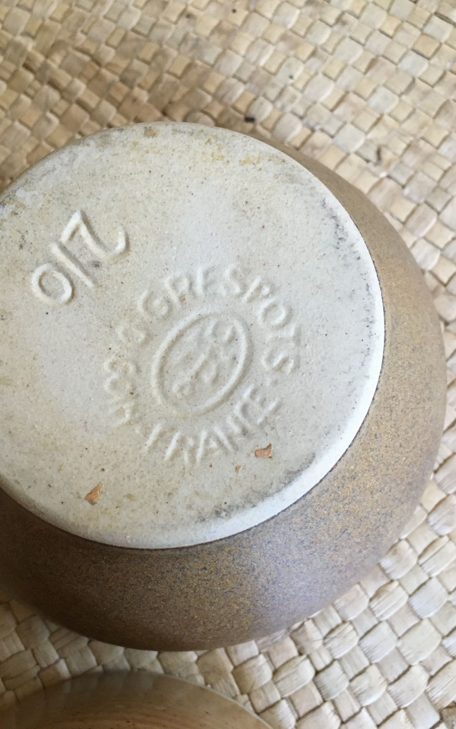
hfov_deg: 40.5
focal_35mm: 31
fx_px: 616
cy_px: 362
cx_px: 197
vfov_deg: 61.2
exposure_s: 1/33
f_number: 2.2
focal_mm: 4.15
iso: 200
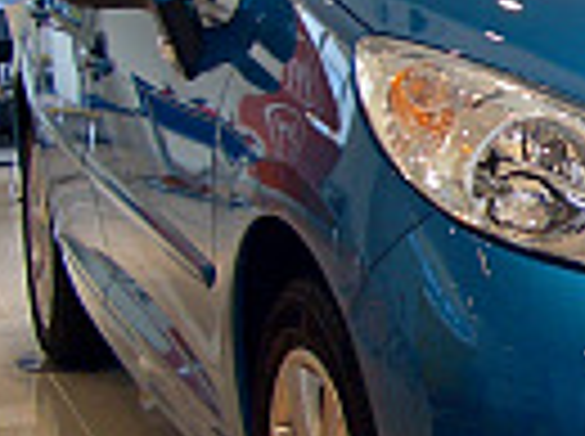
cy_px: 189
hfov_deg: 17.0
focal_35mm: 108
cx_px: 801
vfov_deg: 13.7
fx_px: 1822
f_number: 2.6
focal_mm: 5.8
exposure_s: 1/100
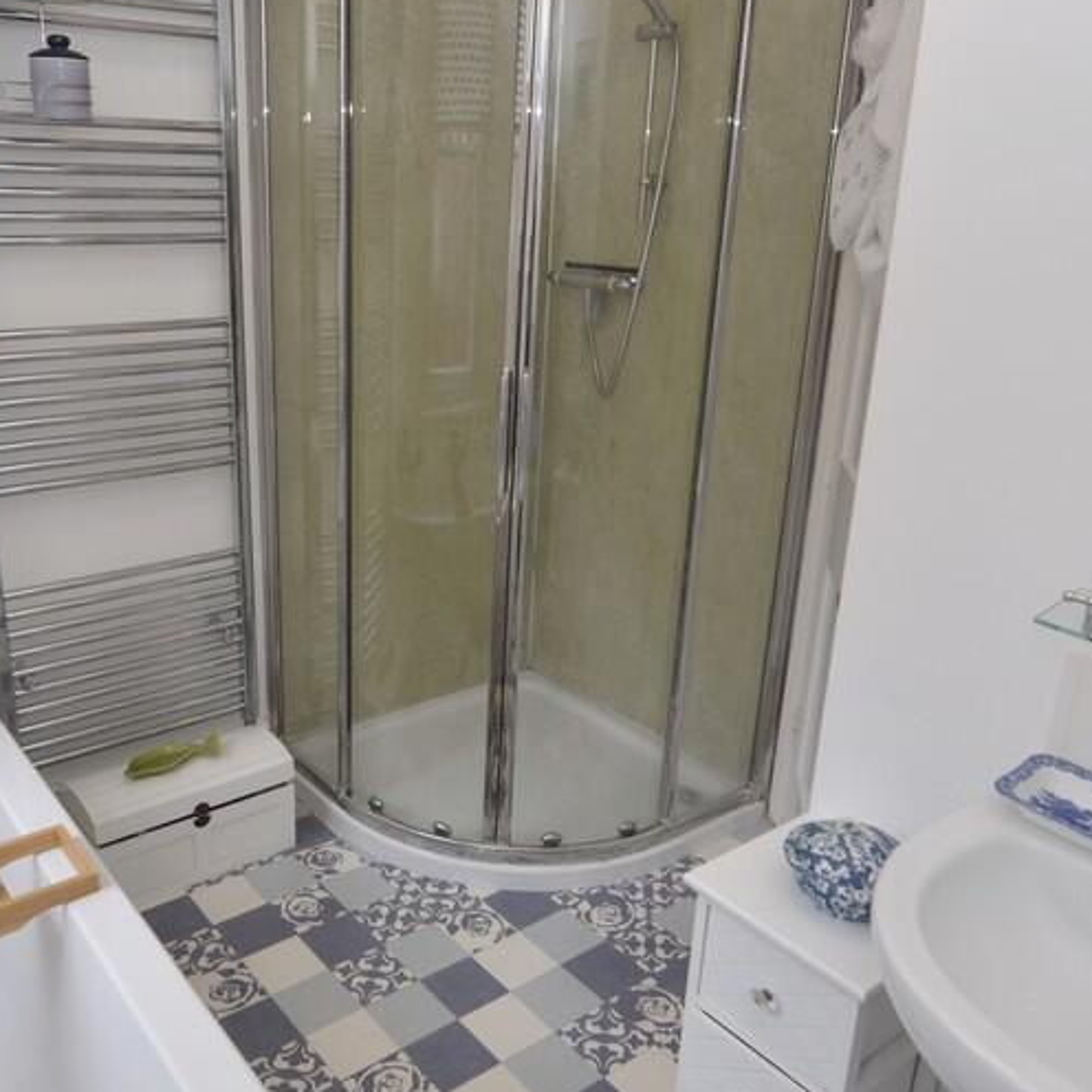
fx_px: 1031
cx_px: 438
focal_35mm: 29
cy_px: 506
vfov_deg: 55.8
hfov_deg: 55.4
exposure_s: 1/60
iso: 800
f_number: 5
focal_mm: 11
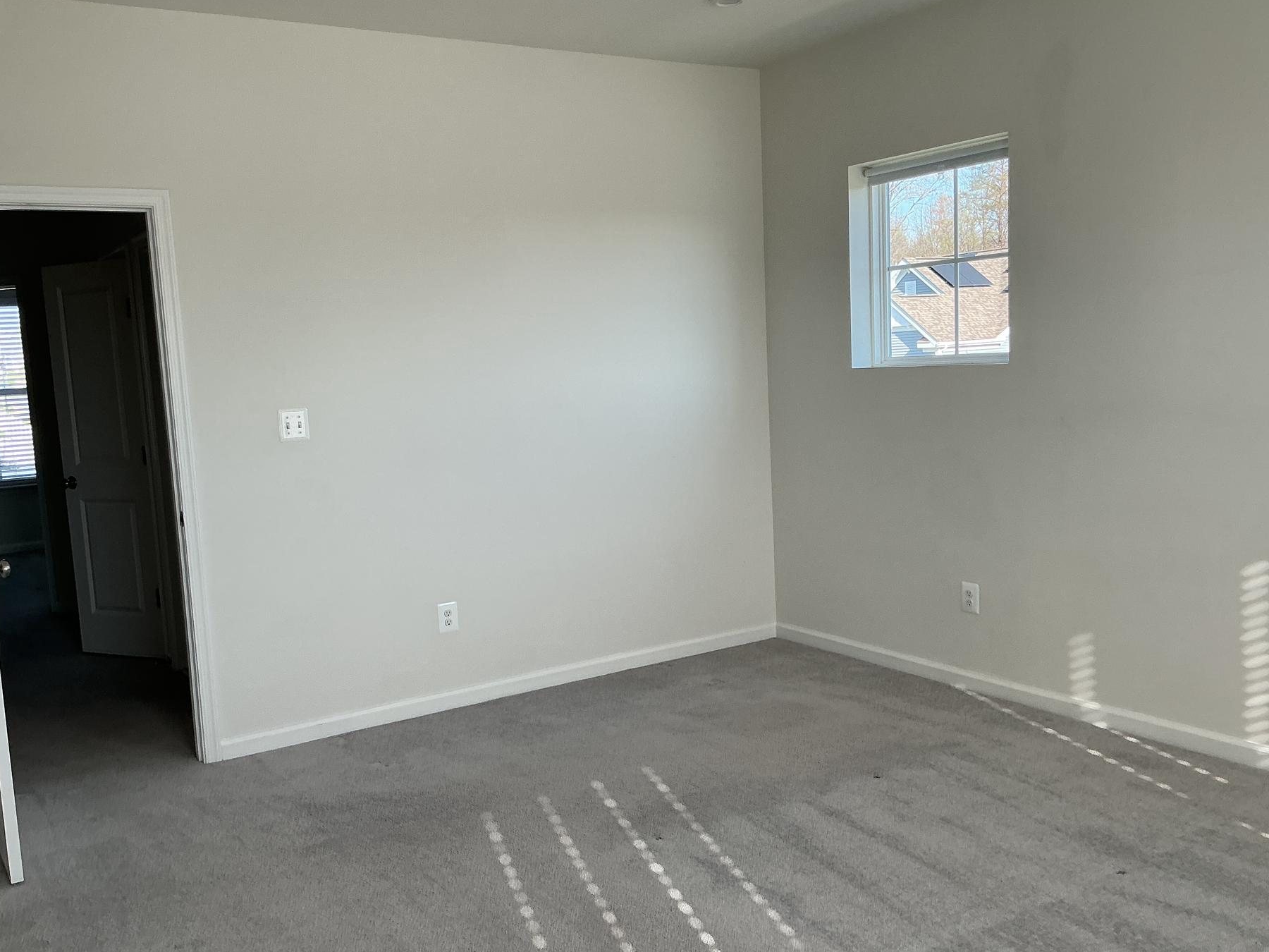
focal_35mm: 33
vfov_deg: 42.9
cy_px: 505
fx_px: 1210
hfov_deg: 55.3
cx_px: 603
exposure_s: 1/165
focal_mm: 3
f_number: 1.8
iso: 32
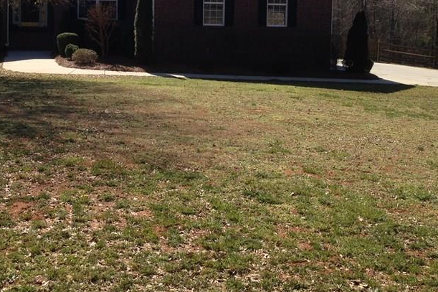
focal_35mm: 61
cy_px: 42
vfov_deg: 21.8
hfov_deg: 32.8
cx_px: 180
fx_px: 742
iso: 50
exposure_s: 1/1346
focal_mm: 4.28
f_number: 2.4
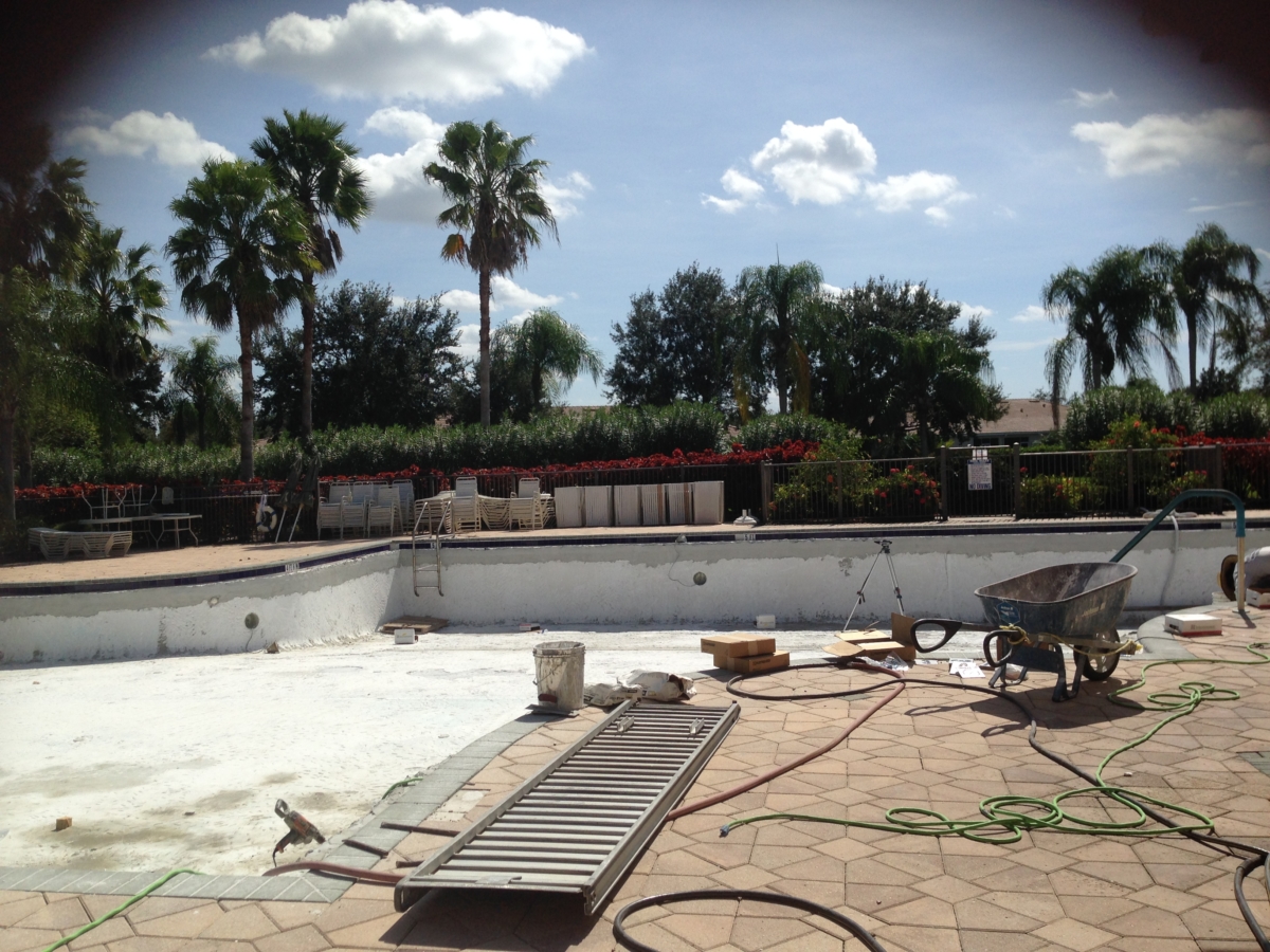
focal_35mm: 33
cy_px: 476
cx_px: 635
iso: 50
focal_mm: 4.12
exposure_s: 1/3623
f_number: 2.4
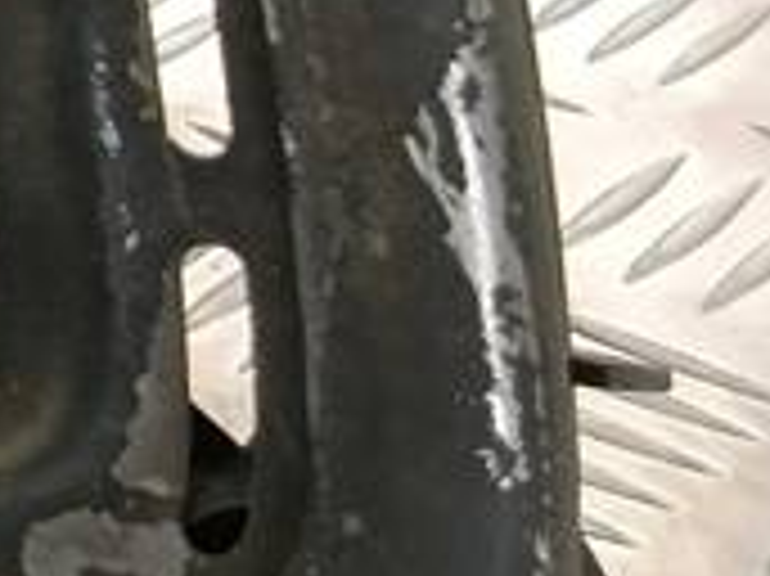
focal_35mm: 162
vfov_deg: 9.1
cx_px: -847
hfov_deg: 10.9
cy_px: 14
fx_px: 3601
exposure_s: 1/50
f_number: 1.6
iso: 106
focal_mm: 4.11
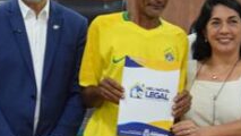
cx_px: 23
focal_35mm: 230
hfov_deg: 9.3
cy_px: 42
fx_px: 1470
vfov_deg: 5.3
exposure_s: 1/60
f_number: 4.8
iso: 2200
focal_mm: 42
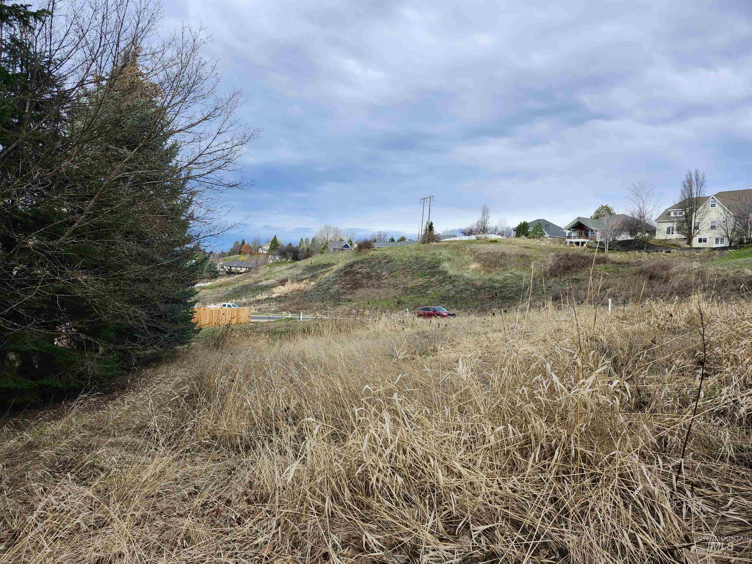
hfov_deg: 73.9
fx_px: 500
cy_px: 282
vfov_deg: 58.9
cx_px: 376
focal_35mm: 23
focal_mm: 5.54
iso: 25
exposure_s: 1/868
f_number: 1.8
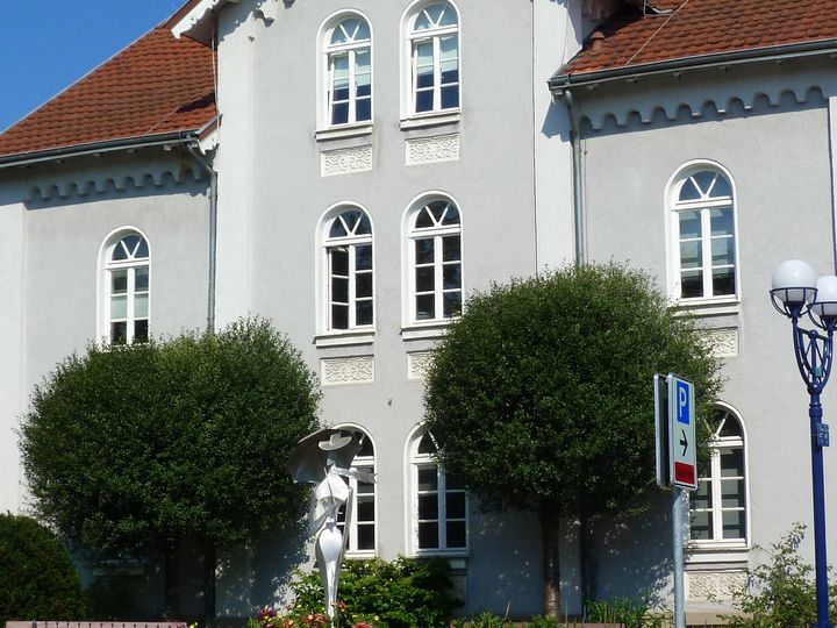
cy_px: 314
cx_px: 418
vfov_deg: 36.8
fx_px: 943
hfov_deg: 47.9
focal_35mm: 39
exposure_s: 1/500
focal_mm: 7
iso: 80
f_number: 5.6
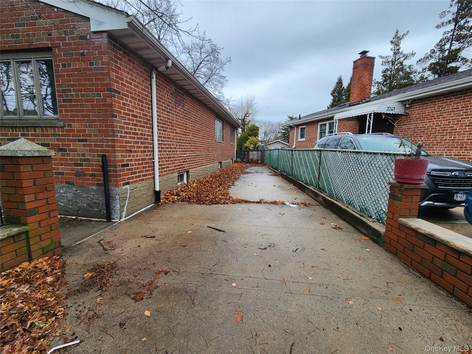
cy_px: 177
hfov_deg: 106.2
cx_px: 236
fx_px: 177
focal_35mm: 13
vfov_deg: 89.9
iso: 50
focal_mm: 2.2
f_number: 2.2
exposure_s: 1/267
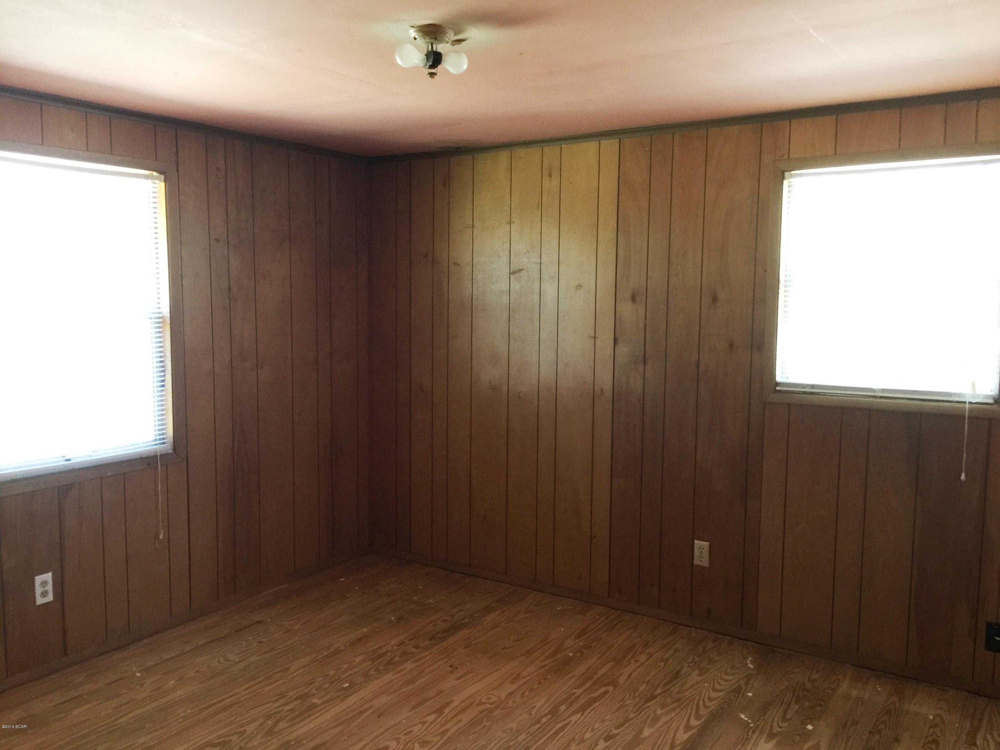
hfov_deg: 61.7
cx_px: 500
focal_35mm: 29
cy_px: 375
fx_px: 838
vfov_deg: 48.2
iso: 100
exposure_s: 1/15
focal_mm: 4.15
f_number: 2.2
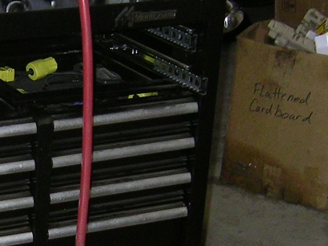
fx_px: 1004
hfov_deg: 17.8
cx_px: -40
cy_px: 181
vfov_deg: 13.9
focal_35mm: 106
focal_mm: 5.6
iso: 100
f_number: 2.8
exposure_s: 1/30
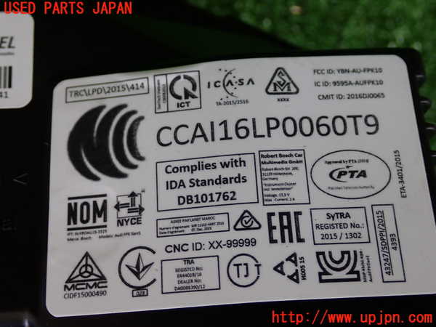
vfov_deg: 30.9
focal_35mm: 47
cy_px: 164
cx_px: 218
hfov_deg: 40.4
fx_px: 592
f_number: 3.1
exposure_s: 1/80
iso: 200
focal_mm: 8.4
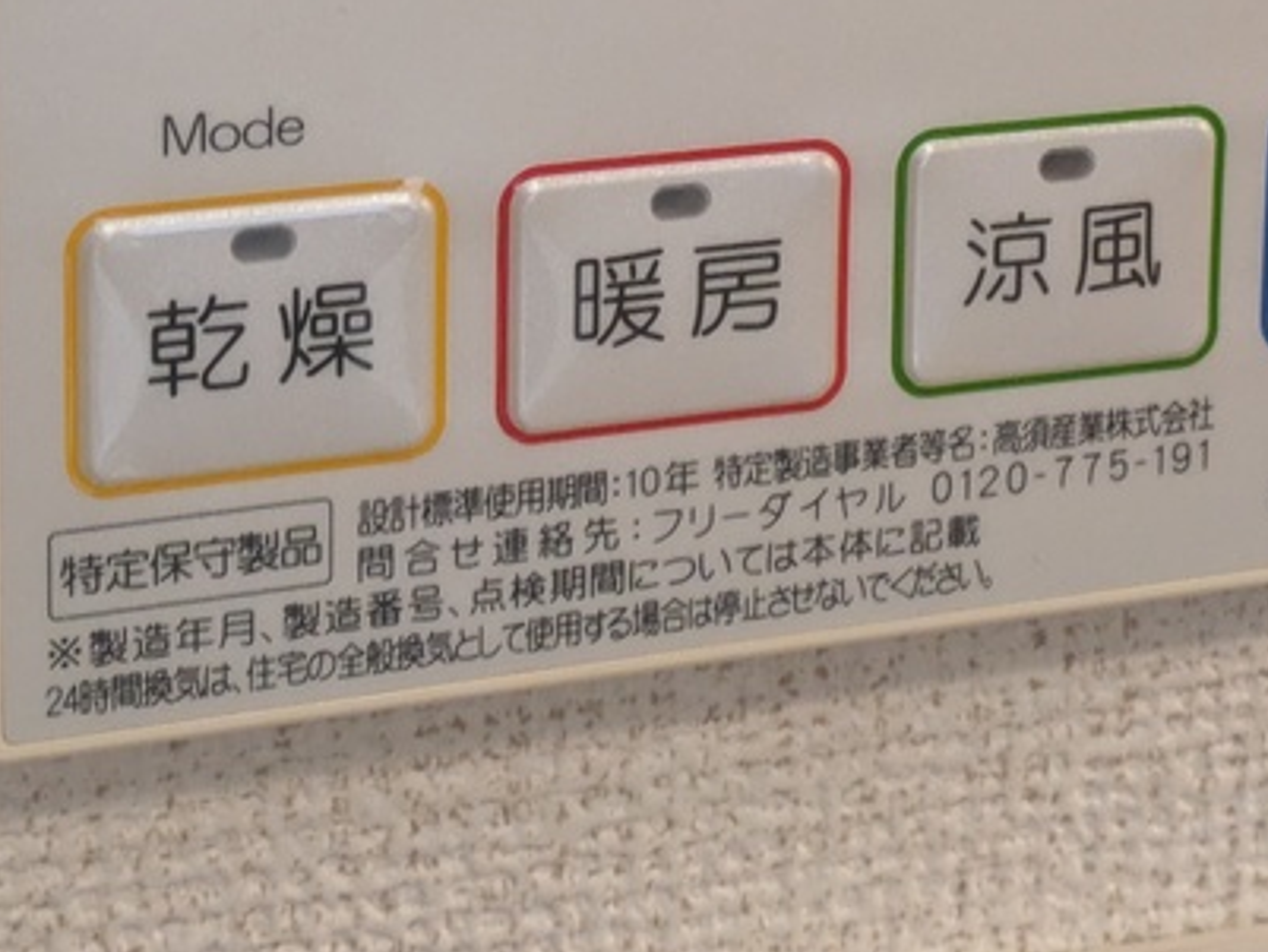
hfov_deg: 16.1
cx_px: 726
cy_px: -158
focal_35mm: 122
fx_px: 4470
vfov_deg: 11.9
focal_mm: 5.43
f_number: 1.89
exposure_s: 1/60
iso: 352
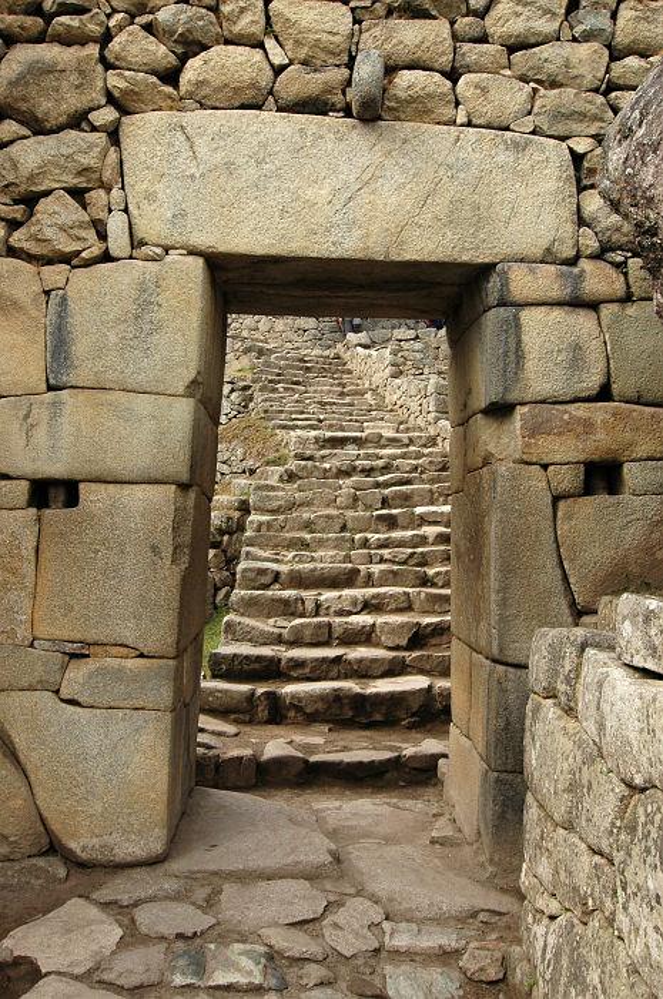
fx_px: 997
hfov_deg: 36.8
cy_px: 500
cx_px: 332
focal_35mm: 36
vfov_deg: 53.2
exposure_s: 1/200
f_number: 11
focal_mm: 24
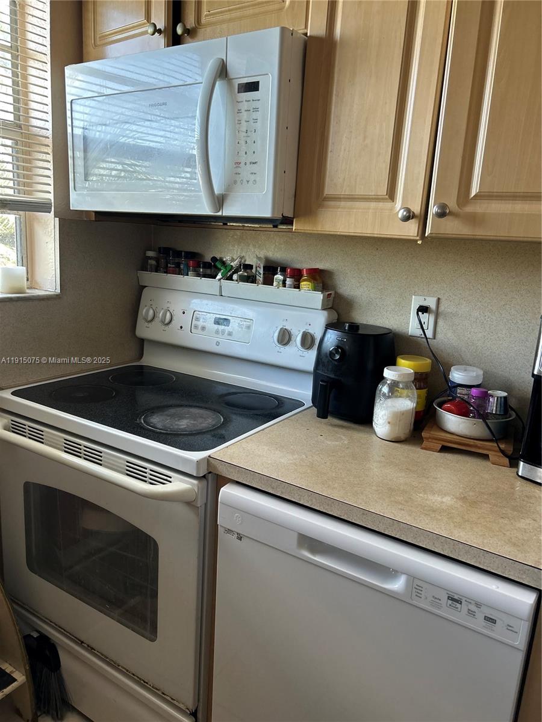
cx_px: 271
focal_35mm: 26
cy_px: 361
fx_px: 543
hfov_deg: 53.1
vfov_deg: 67.3
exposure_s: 1/105
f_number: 1.5
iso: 125
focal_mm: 5.7
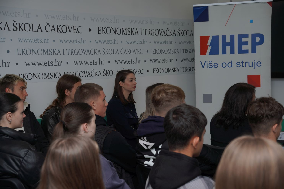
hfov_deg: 27.0
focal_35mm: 75
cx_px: 142
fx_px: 592
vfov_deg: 18.2
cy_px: 94
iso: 125
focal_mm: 50
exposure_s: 1/160
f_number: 5
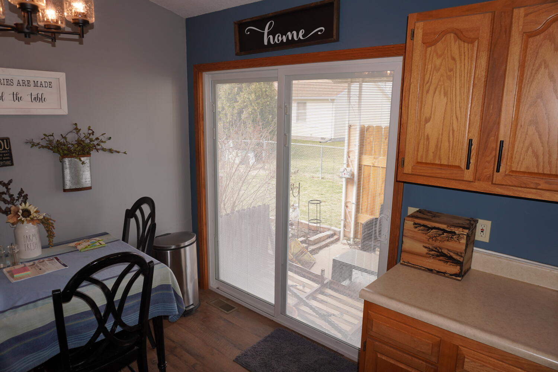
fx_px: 372
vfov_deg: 53.1
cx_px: 279
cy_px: 186
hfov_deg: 73.7
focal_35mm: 24
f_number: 4.5
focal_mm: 16
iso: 100
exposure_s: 1/80
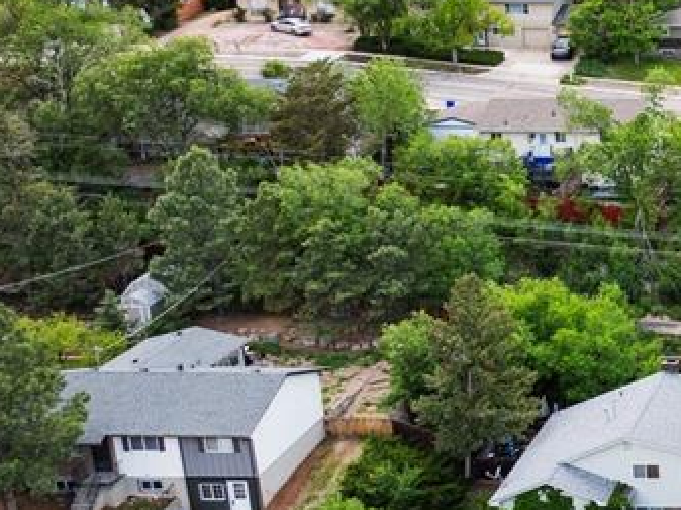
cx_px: 1023
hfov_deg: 22.1
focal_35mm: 73
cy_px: 229
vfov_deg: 20.1
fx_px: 1435
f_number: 2.8
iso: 350
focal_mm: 12.3
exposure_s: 1/1600
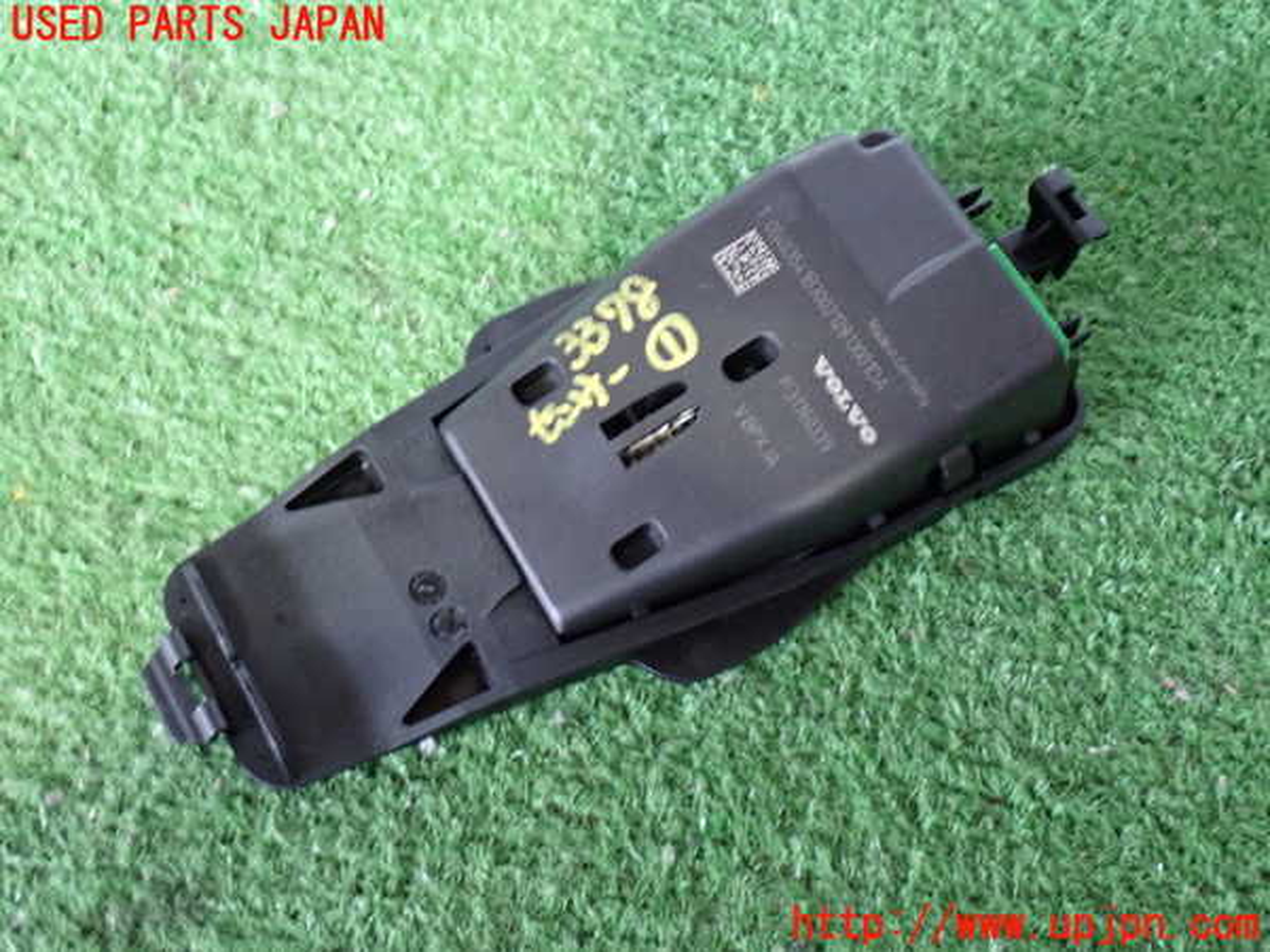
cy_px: 476
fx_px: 1724
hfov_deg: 40.4
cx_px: 635
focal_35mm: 47
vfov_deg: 30.9
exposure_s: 1/15
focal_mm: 8.4
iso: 800
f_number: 3.1
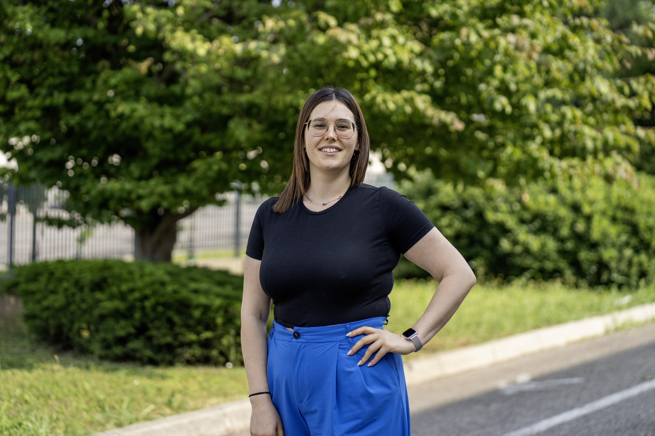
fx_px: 1546
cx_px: 328
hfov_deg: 23.9
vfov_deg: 16.1
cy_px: 218
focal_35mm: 85
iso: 320
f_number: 2.8
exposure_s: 1/2000
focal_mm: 85
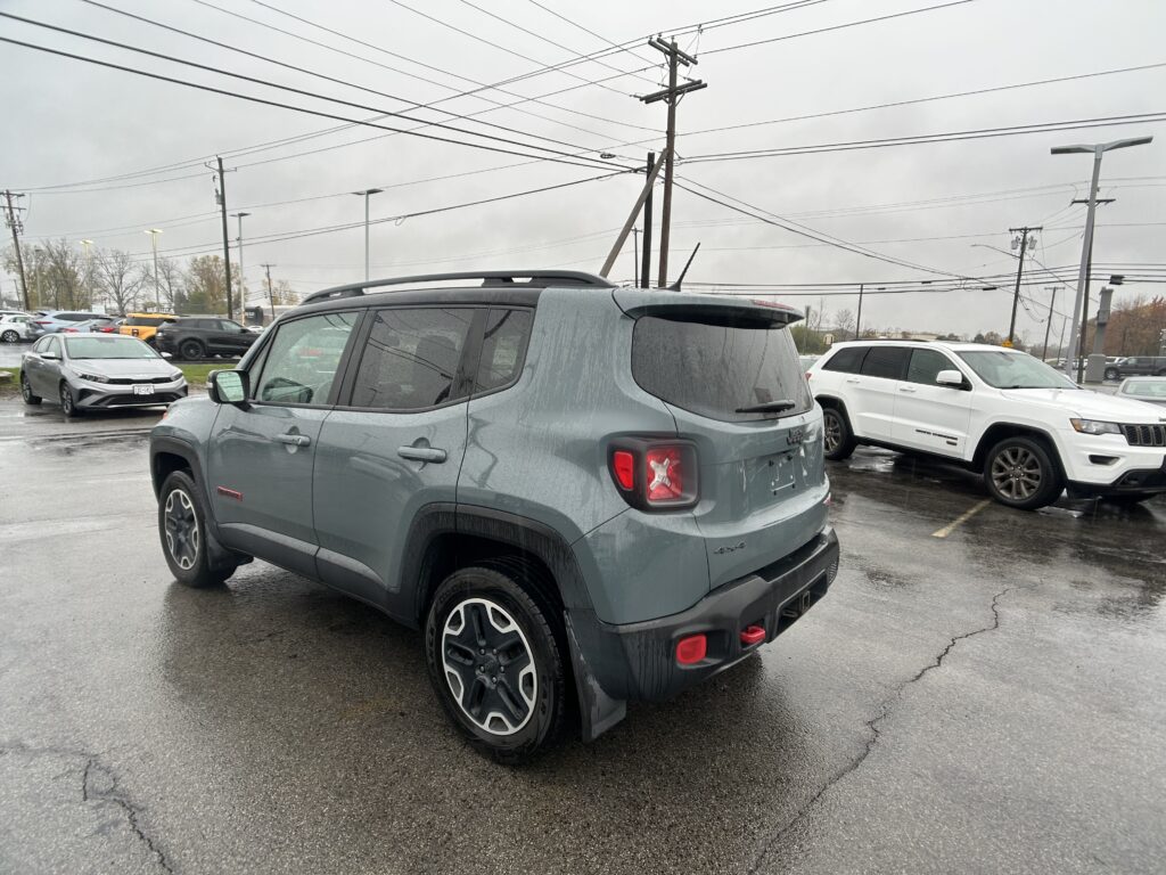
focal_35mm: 26
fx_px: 876
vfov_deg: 53.1
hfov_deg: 67.3
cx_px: 583
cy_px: 438
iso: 40
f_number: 1.5
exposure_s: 1/156
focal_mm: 5.7
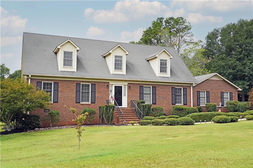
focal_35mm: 38
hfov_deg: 50.7
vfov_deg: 35.0
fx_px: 267
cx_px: 126
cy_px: 84
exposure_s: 1/6400
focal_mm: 38
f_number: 6.3
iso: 3200
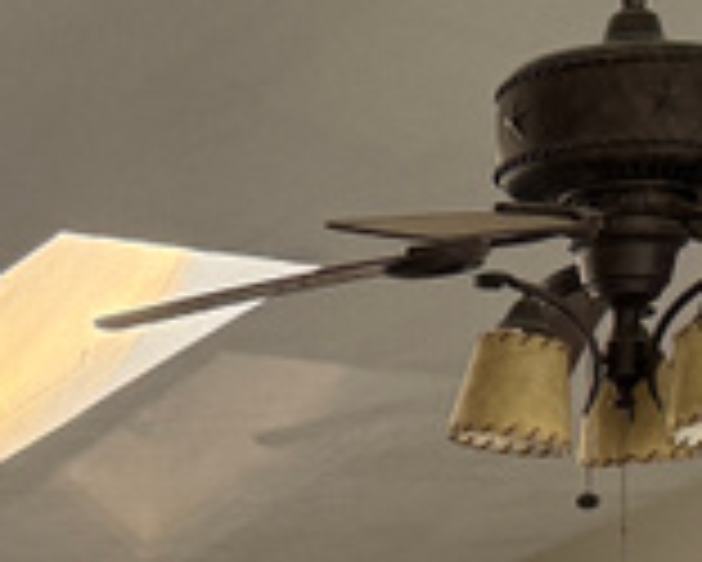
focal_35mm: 154
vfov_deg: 9.3
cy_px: 1200
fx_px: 3202
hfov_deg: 12.4
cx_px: 104
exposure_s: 1/120
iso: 200
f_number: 1.78
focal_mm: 6.76
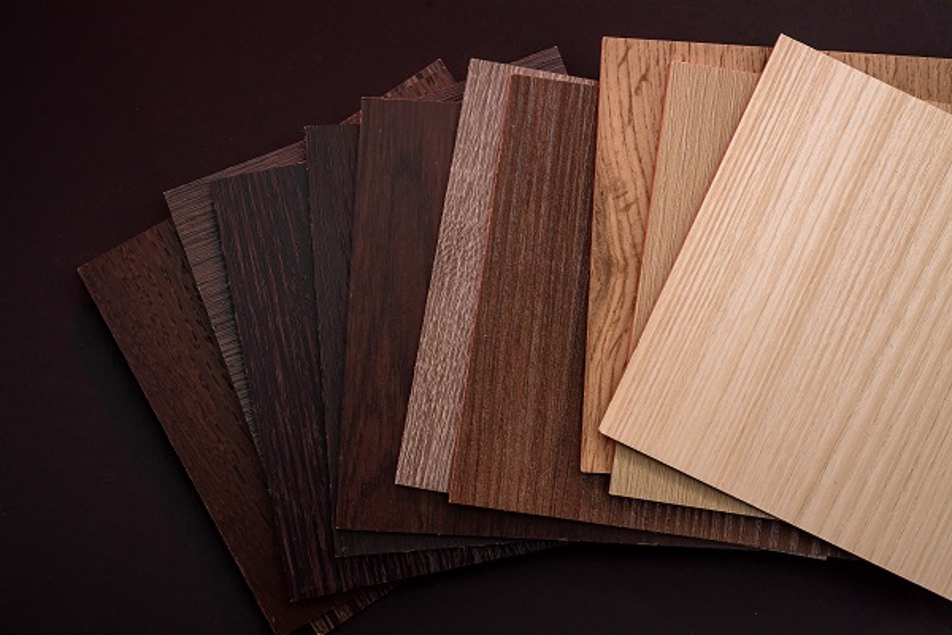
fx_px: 1322
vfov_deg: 27.0
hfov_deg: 39.6
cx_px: 476
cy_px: 318
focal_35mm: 50
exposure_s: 1/160
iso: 200
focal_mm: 50
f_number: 7.1
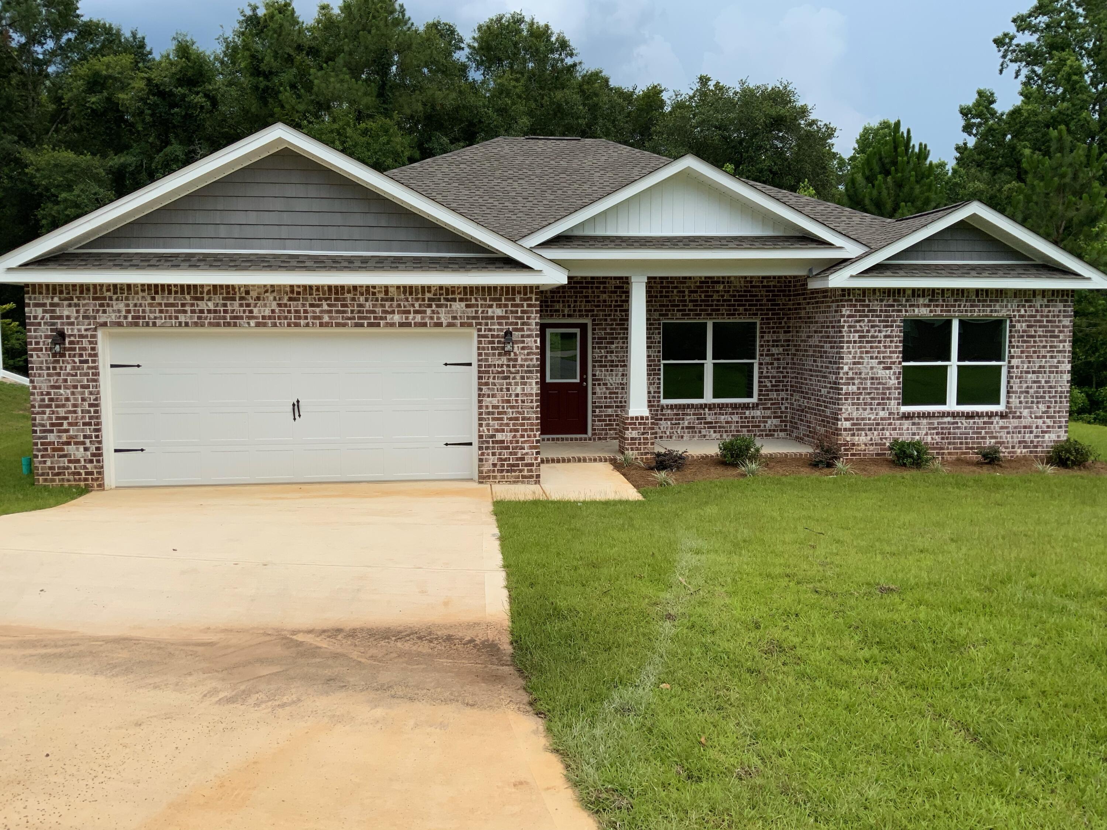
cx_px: 554
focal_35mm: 29
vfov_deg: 48.2
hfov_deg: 61.7
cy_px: 415
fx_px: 927
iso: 16
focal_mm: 3
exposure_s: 1/1035
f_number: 1.8
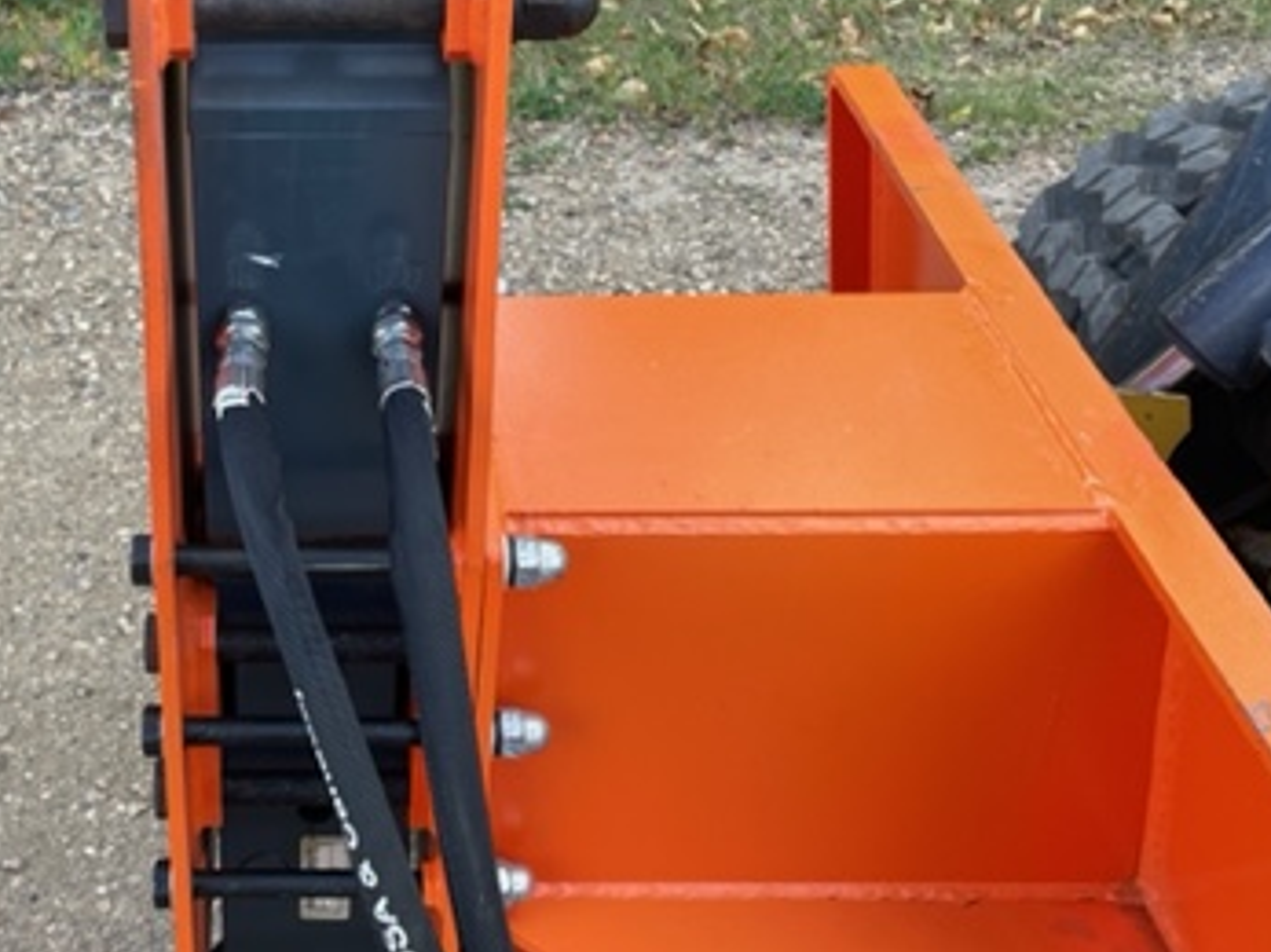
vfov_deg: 30.2
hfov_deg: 38.2
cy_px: 461
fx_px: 1762
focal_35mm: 48
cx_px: 256
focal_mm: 4.2
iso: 32
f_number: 1.6
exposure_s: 1/271
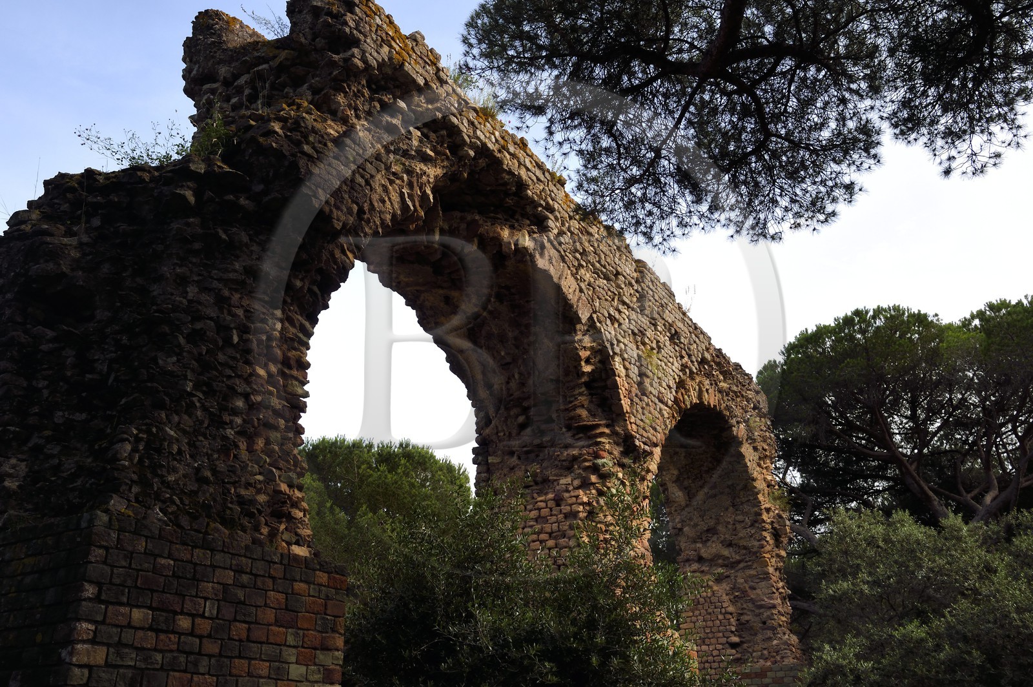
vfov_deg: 38.8
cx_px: 516
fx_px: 975
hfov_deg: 55.8
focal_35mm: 34
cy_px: 344
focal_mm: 34
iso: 800
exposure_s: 1/250
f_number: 10
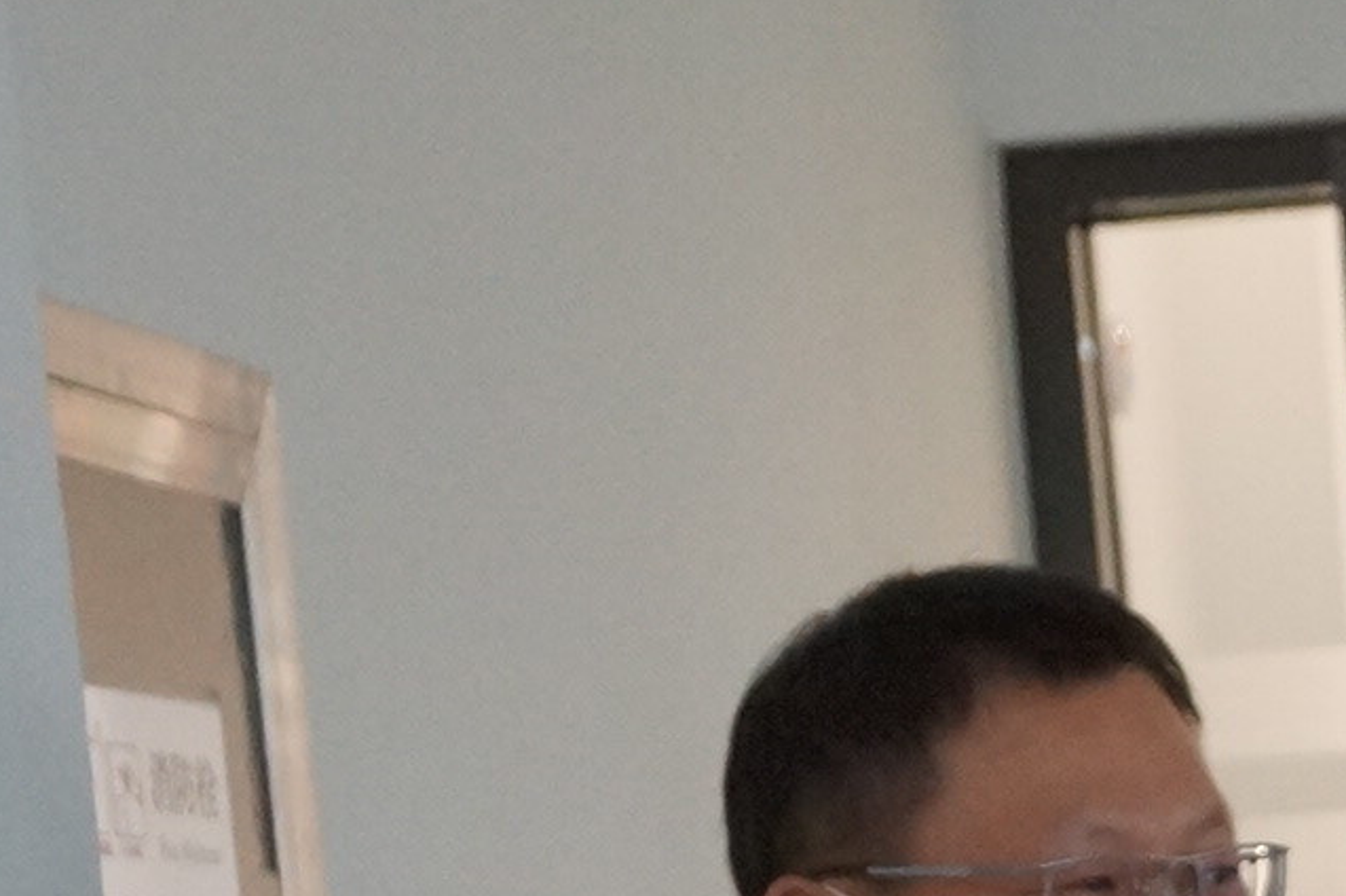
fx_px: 6353
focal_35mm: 170
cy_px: 1644
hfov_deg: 11.3
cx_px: 2352
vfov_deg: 7.8
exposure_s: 1/160
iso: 1600
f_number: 4
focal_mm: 24
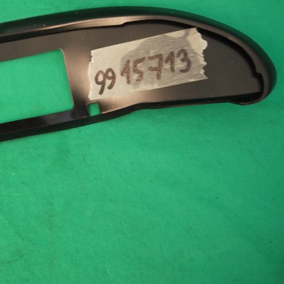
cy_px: 77
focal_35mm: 55
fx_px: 511
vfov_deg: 30.6
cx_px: 2
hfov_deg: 29.1
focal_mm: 15
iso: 400
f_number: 3.6
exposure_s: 1/40
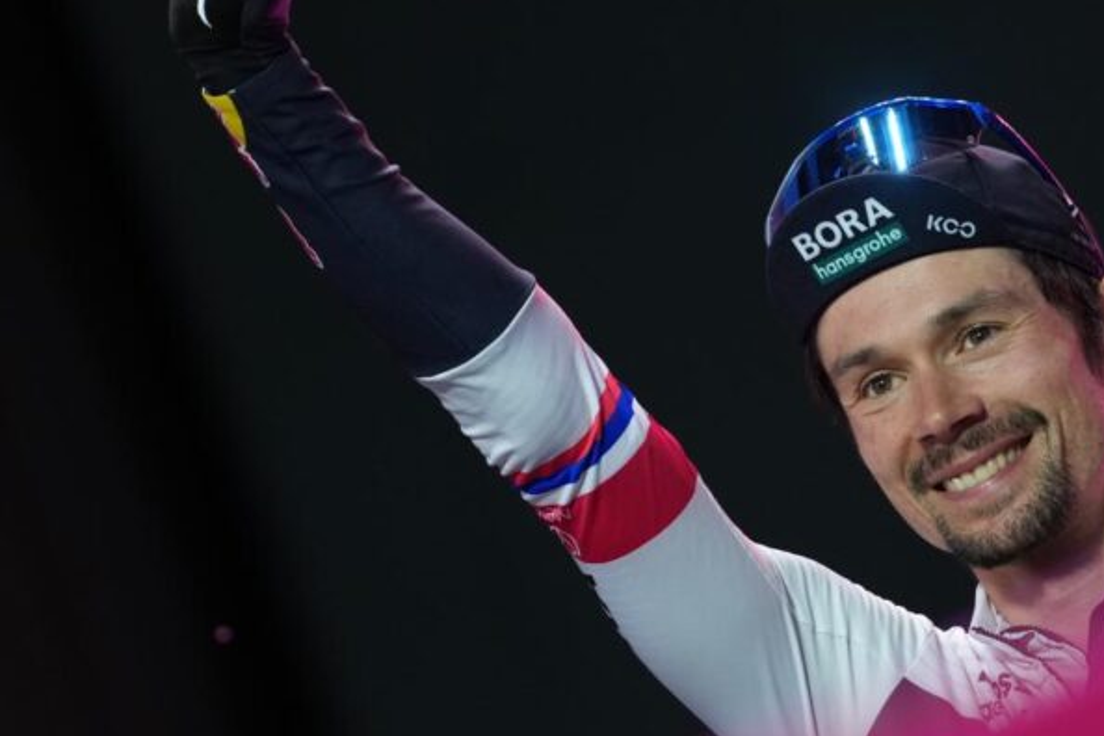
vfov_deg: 3.5
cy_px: 214
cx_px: 758
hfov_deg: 5.2
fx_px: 12051
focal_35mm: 393
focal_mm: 152
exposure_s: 1/320
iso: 1000
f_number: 2.8
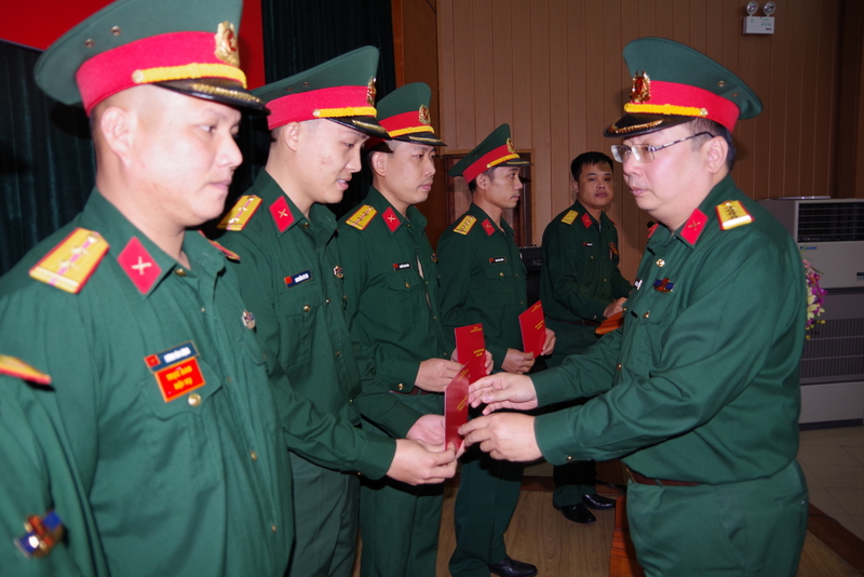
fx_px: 648
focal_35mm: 27
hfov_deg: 67.4
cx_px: 432
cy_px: 288
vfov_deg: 48.0
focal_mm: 18
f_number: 3.5
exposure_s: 1/50
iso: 200
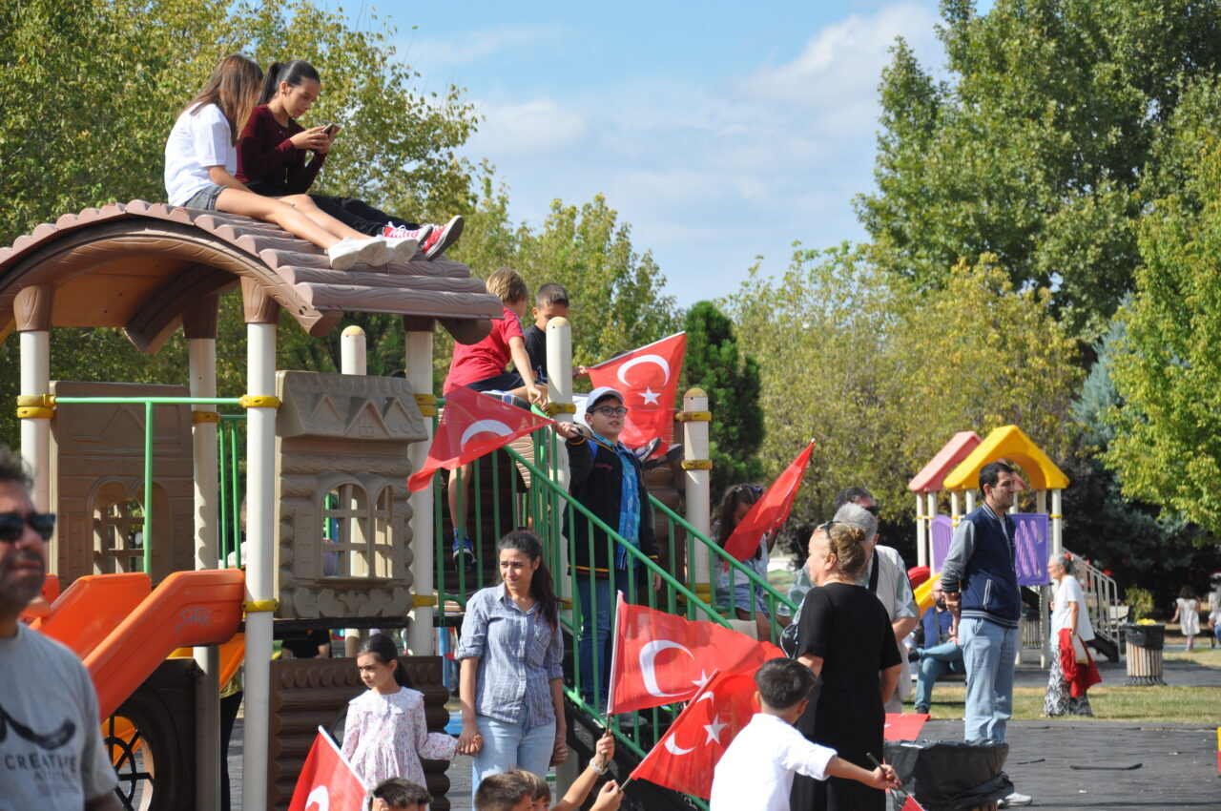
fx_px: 4979
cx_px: 610
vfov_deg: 9.3
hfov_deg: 14.0
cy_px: 406
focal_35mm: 147
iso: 200
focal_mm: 98
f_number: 6.3
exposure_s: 1/640
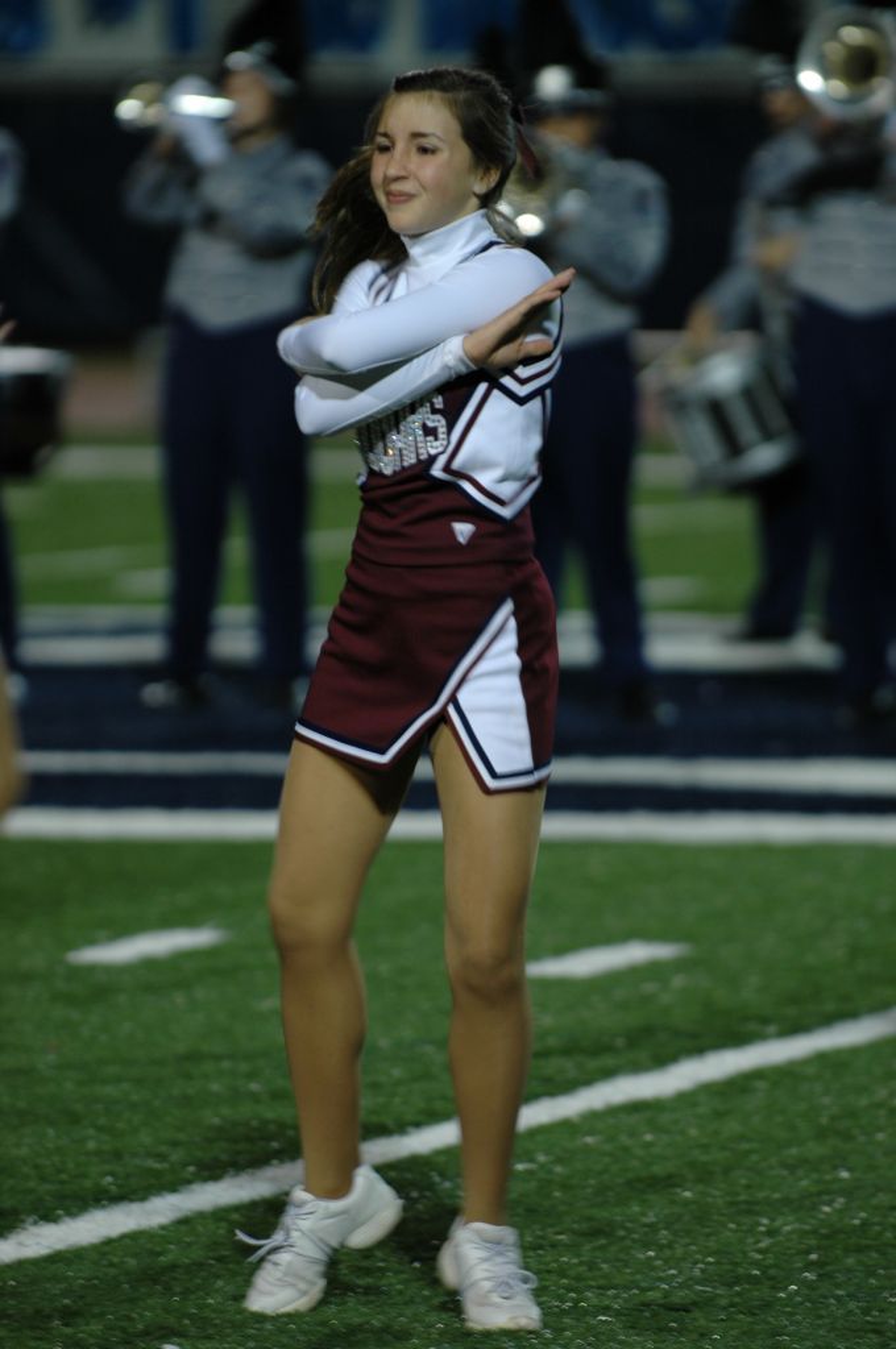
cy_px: 674
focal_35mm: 300
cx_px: 448
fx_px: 11230
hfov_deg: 4.6
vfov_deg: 6.9
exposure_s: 1/60
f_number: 2.8
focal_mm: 200
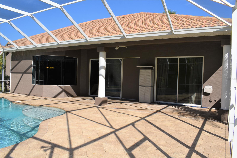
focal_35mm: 27
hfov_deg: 67.4
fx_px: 178
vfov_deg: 47.9
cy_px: 79
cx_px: 118
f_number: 9
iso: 100
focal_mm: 18
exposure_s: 1/200
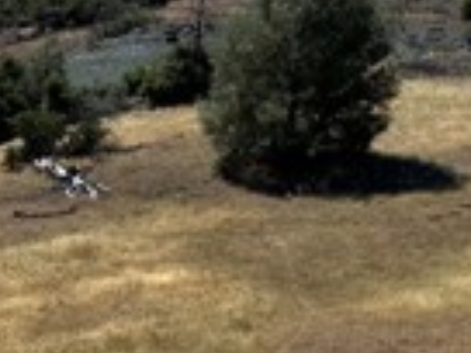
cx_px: -180
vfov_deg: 12.9
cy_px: 367
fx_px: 1538
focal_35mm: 113
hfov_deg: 16.3
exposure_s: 1/6623
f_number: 1.78
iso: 80
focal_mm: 6.86
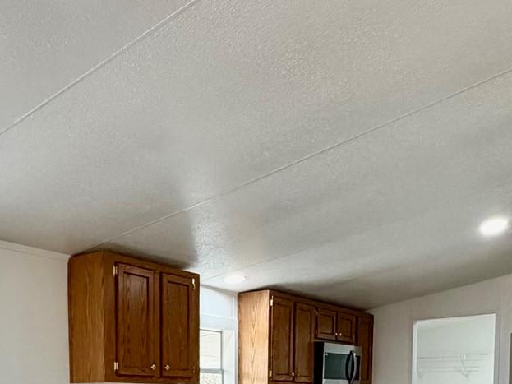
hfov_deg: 41.0
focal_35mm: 46
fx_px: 680
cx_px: 196
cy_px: 474
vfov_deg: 27.3
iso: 320
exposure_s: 1/120
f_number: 2.2
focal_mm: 2.22
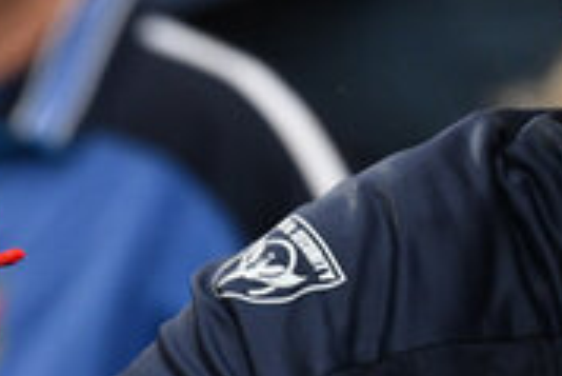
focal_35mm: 2296
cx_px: -376
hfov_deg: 0.9
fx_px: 35871
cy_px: 645
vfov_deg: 0.6
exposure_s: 1/1250
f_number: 3.2
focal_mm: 400
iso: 1250
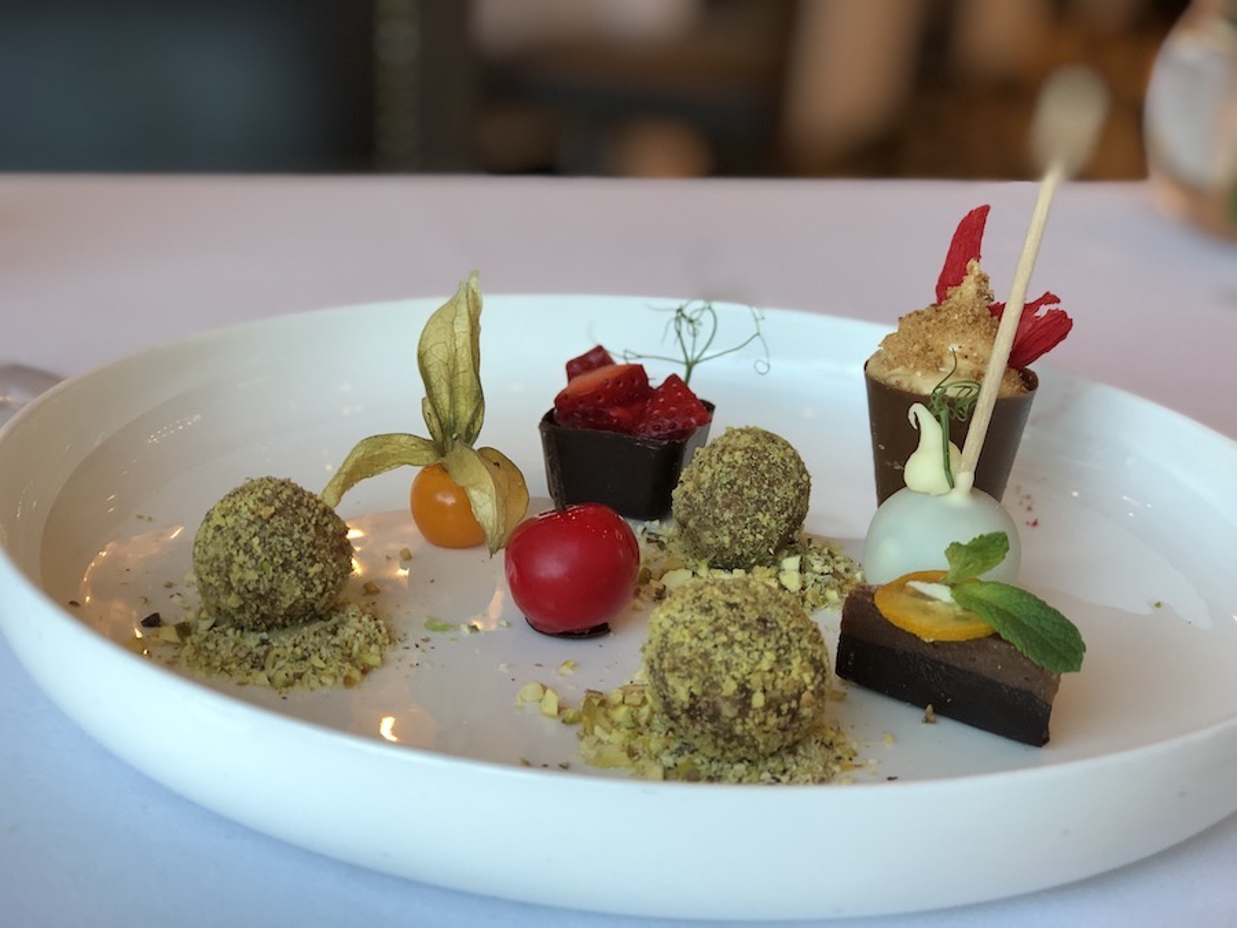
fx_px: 2037
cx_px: 618
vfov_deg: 25.7
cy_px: 464
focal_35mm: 57
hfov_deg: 33.8
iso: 64
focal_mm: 6.6
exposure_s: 1/33
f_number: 2.8
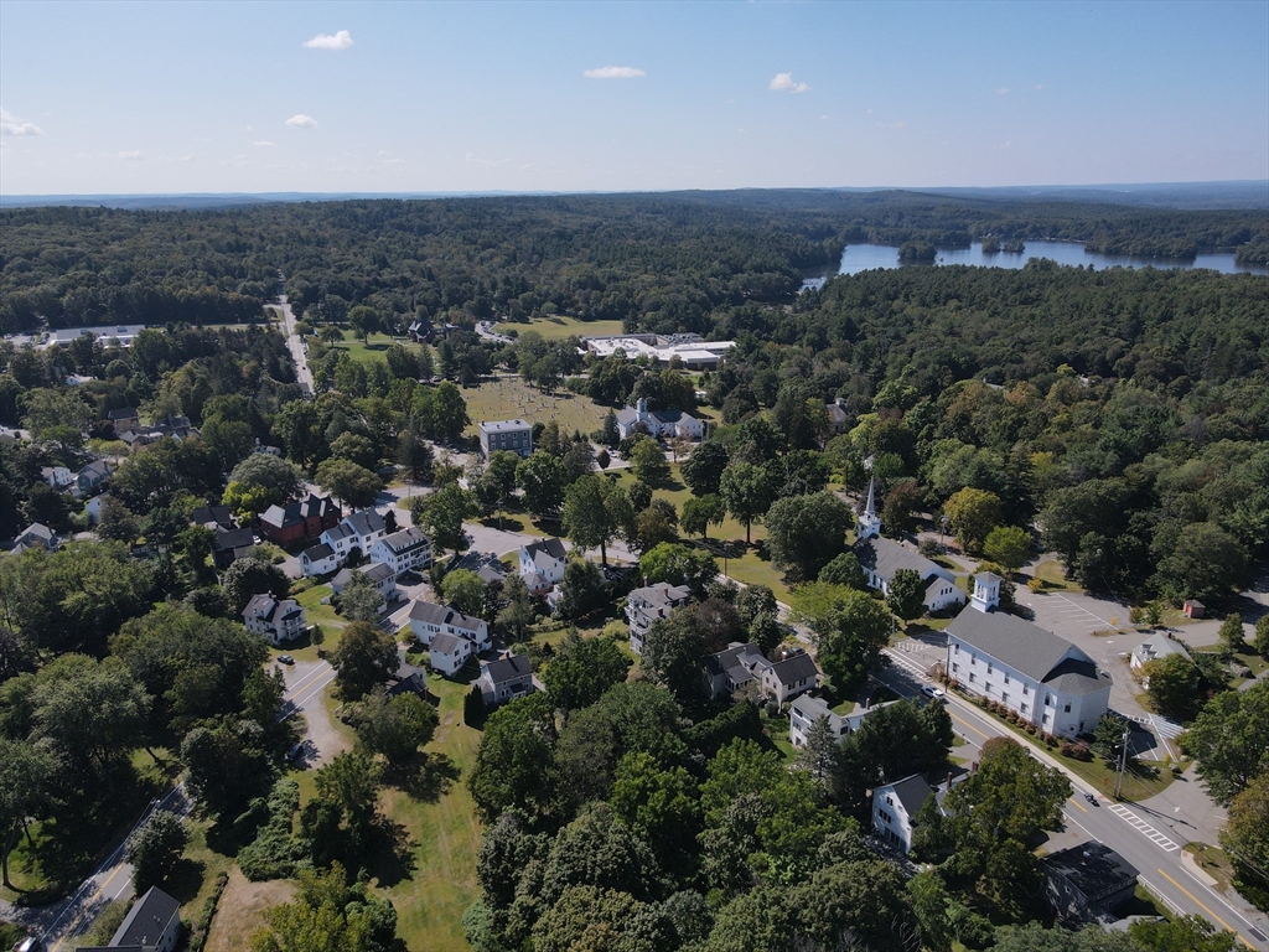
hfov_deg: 71.6
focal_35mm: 24
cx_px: 634
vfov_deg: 56.8
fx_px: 880
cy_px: 476
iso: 100
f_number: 2.8
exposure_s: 1/1250
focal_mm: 4.5
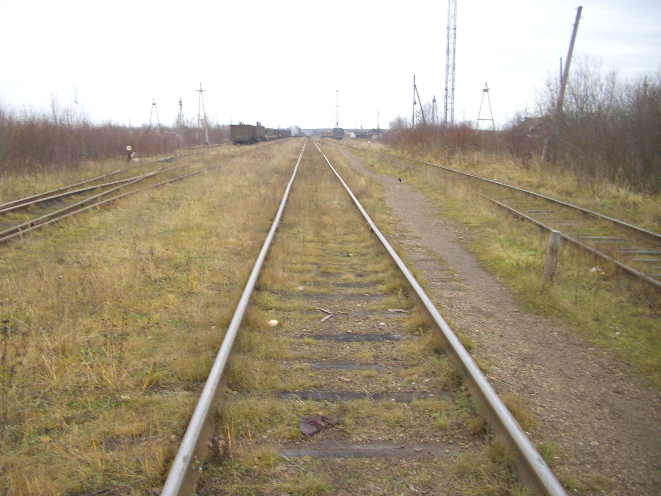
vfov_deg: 41.8
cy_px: 248
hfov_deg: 54.0
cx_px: 330
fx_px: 649
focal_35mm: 34
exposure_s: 1/100
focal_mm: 5.7
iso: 80
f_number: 2.9
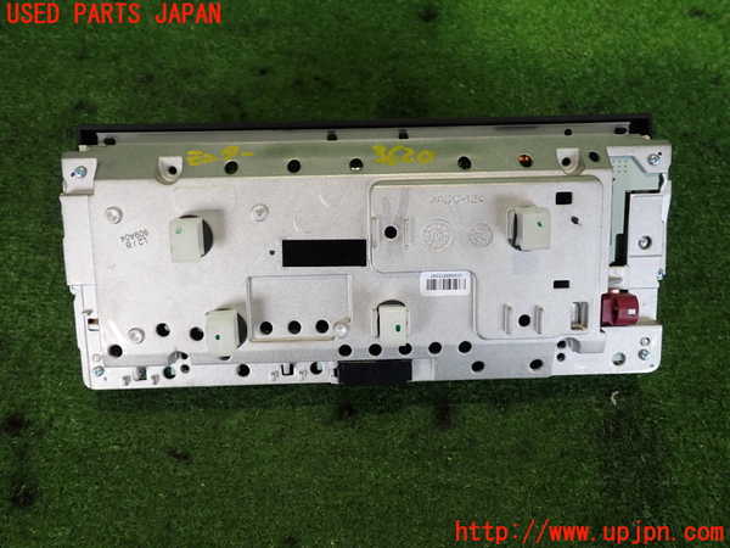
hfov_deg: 60.0
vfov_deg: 46.8
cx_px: 365
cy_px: 274
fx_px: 633
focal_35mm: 30
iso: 200
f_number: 2.3
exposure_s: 1/30
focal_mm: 5.4
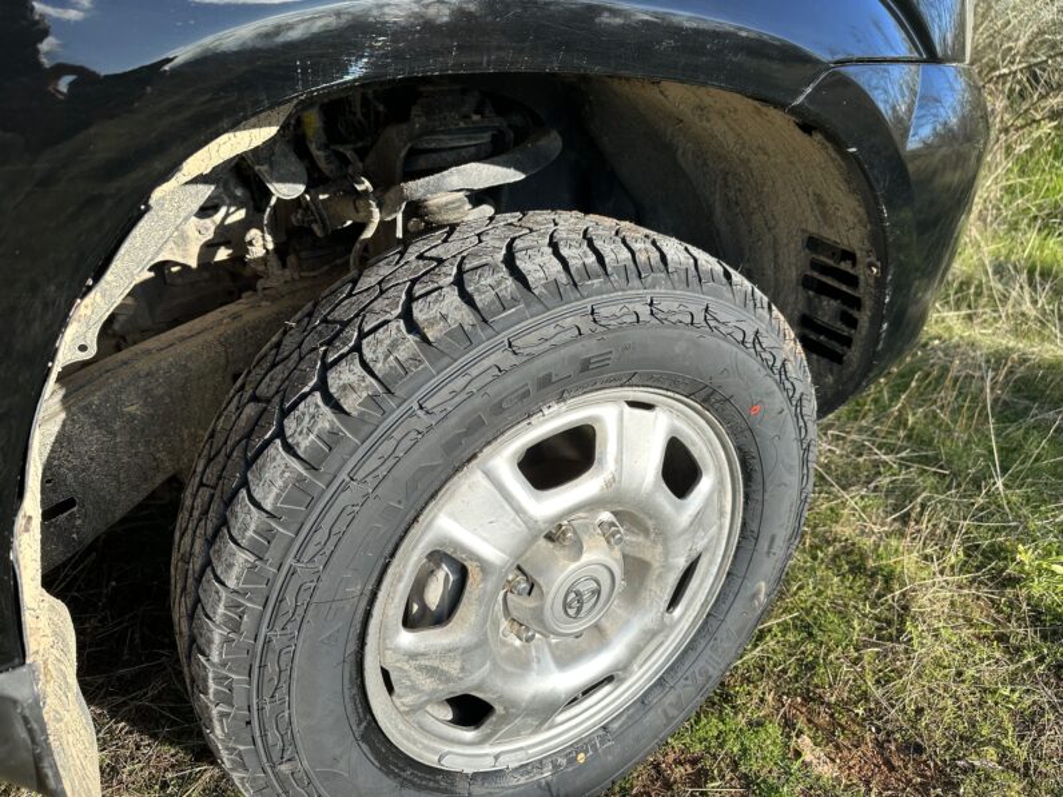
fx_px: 737
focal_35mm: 24
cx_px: 532
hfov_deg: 71.6
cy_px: 398
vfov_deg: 56.8
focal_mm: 6.86
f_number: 1.78
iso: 80
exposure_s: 1/1916
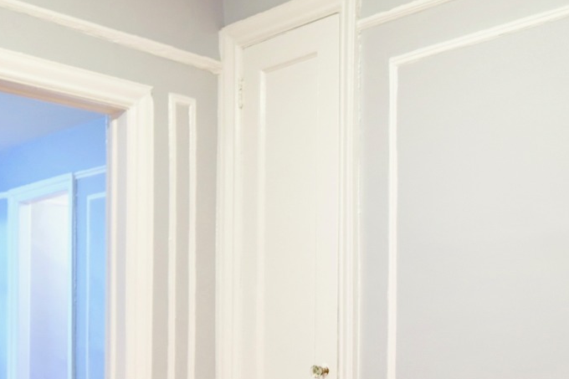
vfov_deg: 25.2
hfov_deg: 38.1
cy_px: 339
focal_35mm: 52
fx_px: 822
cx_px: 230
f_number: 3.5
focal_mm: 10
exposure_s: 1/8
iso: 100
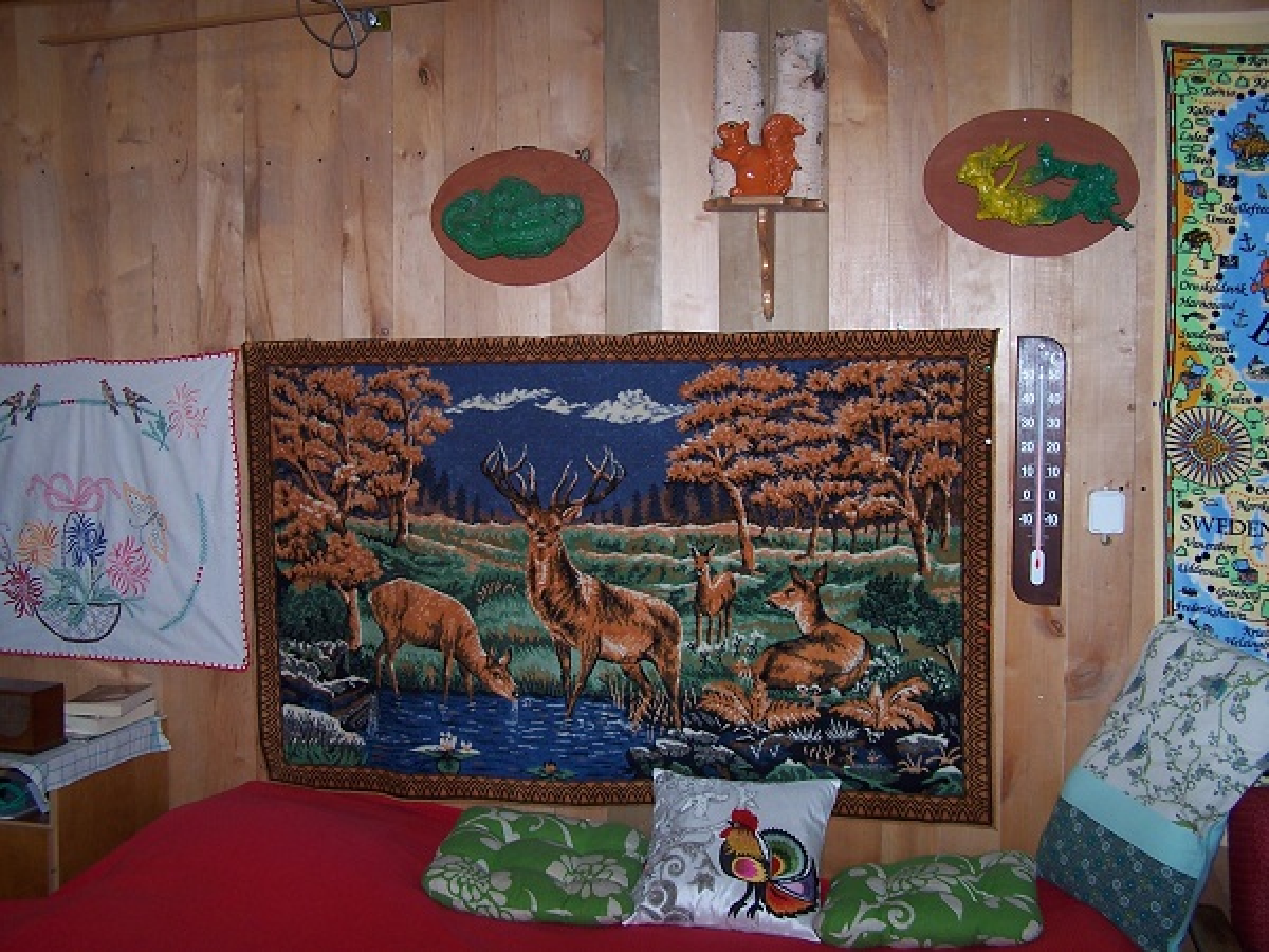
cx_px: 634
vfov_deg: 37.7
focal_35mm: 38
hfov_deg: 49.0
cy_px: 476
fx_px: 1393
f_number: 2.8
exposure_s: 1/60
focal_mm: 6.3
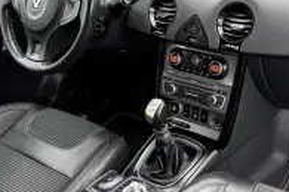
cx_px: 206
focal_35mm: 46
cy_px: 74
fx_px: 369
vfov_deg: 29.1
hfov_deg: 41.8
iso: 100
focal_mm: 6.76
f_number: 1.78
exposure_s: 1/137
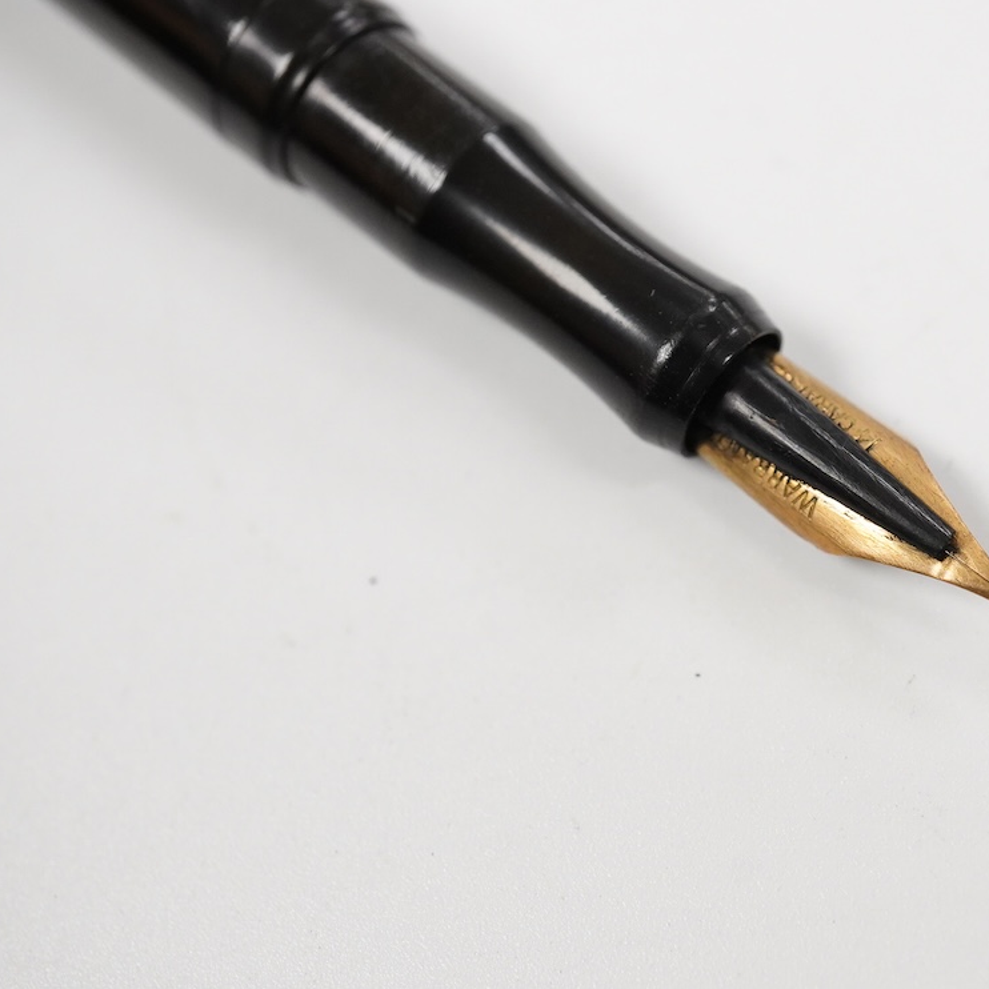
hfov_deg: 29.3
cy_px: 492
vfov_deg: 29.6
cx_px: 692
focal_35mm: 58
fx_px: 1875
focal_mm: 30
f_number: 10
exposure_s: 1/200
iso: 2500
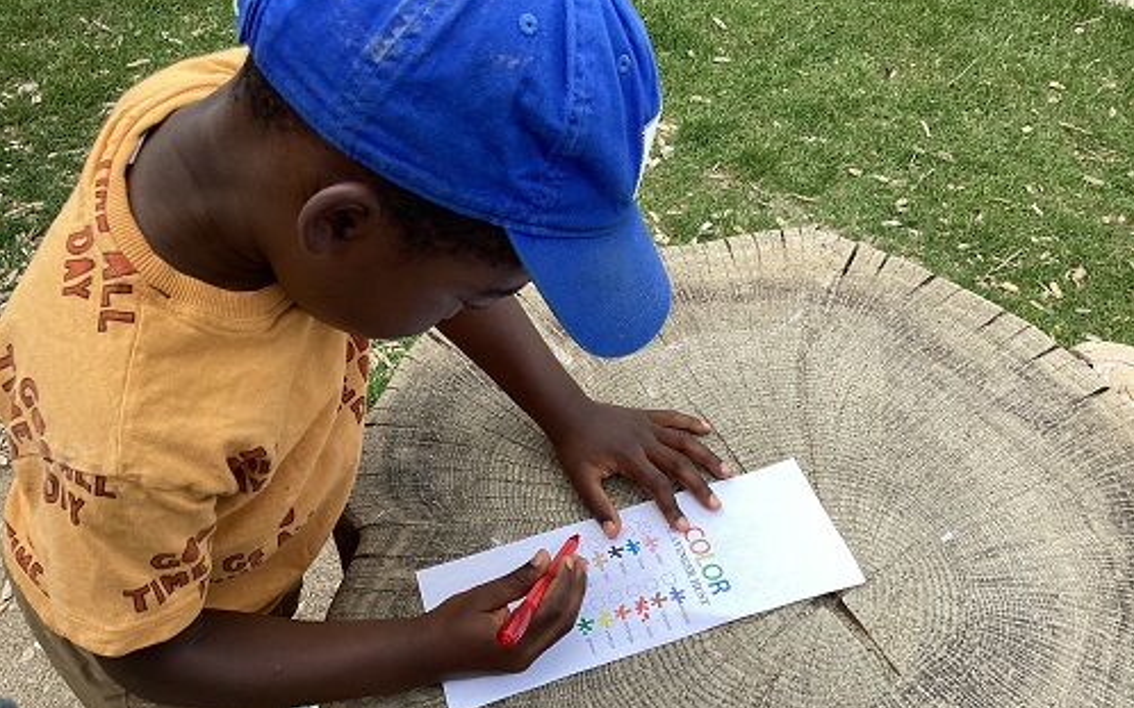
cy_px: 397
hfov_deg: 58.2
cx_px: 567
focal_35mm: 33
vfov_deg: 38.2
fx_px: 1020
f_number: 2.4
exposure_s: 1/599
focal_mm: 3.3
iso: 25
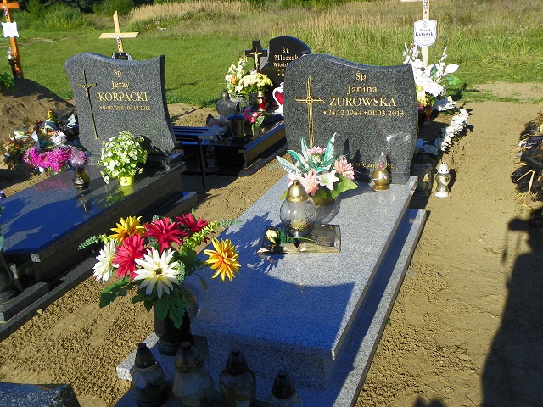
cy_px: 204
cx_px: 272
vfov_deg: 39.7
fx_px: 565
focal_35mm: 36
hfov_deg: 51.4
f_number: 5
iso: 64
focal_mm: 6.4
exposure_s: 1/320
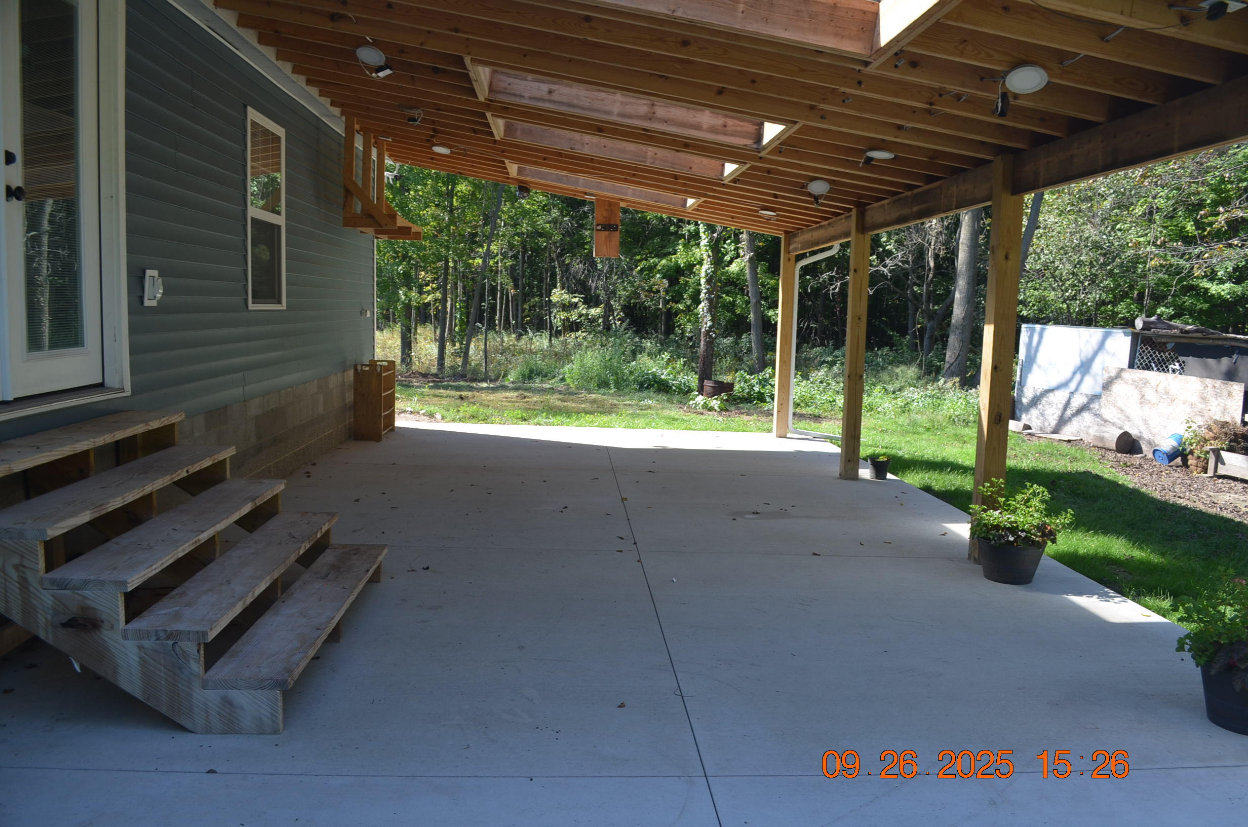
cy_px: 414
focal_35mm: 27
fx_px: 934
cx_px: 624
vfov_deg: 47.7
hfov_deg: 67.5
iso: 250
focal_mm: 18
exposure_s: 1/125
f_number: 5.6
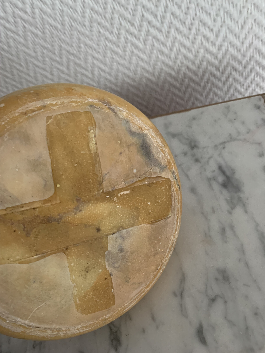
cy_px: 176
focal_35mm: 26
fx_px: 265
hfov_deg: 53.1
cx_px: 132
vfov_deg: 67.3
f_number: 1.8
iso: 320
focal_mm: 4.25
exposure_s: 1/60
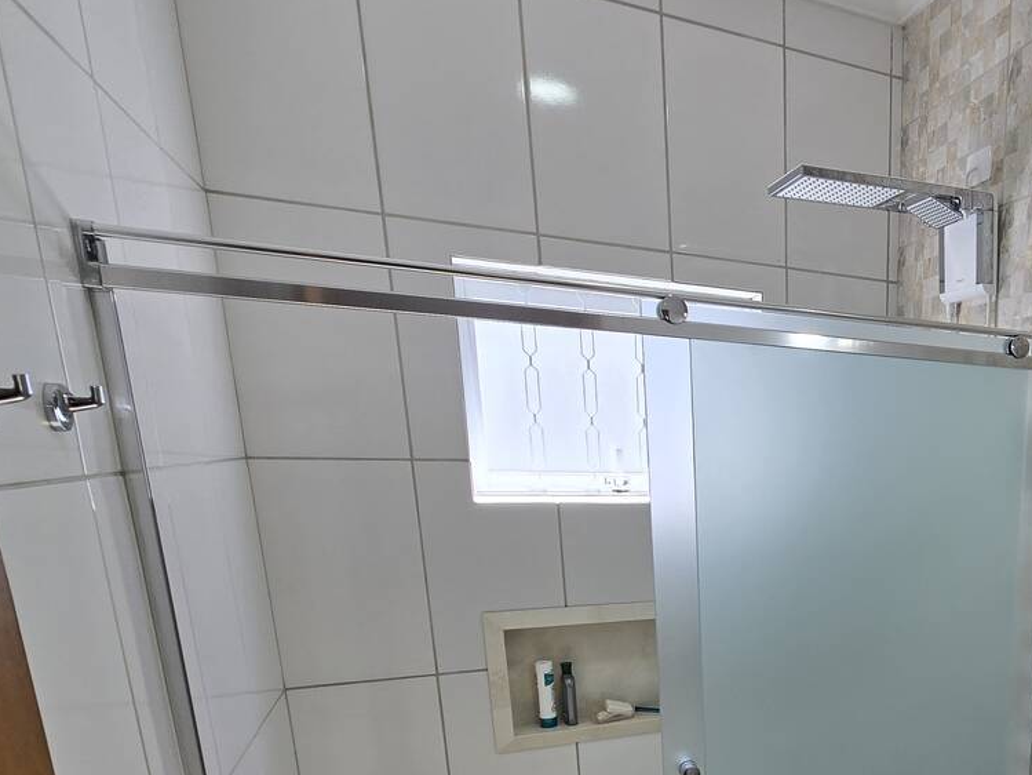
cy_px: 650
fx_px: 745
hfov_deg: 59.6
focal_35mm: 25
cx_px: 918
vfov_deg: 50.6
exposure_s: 1/163
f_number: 2.2
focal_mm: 2.2
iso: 50
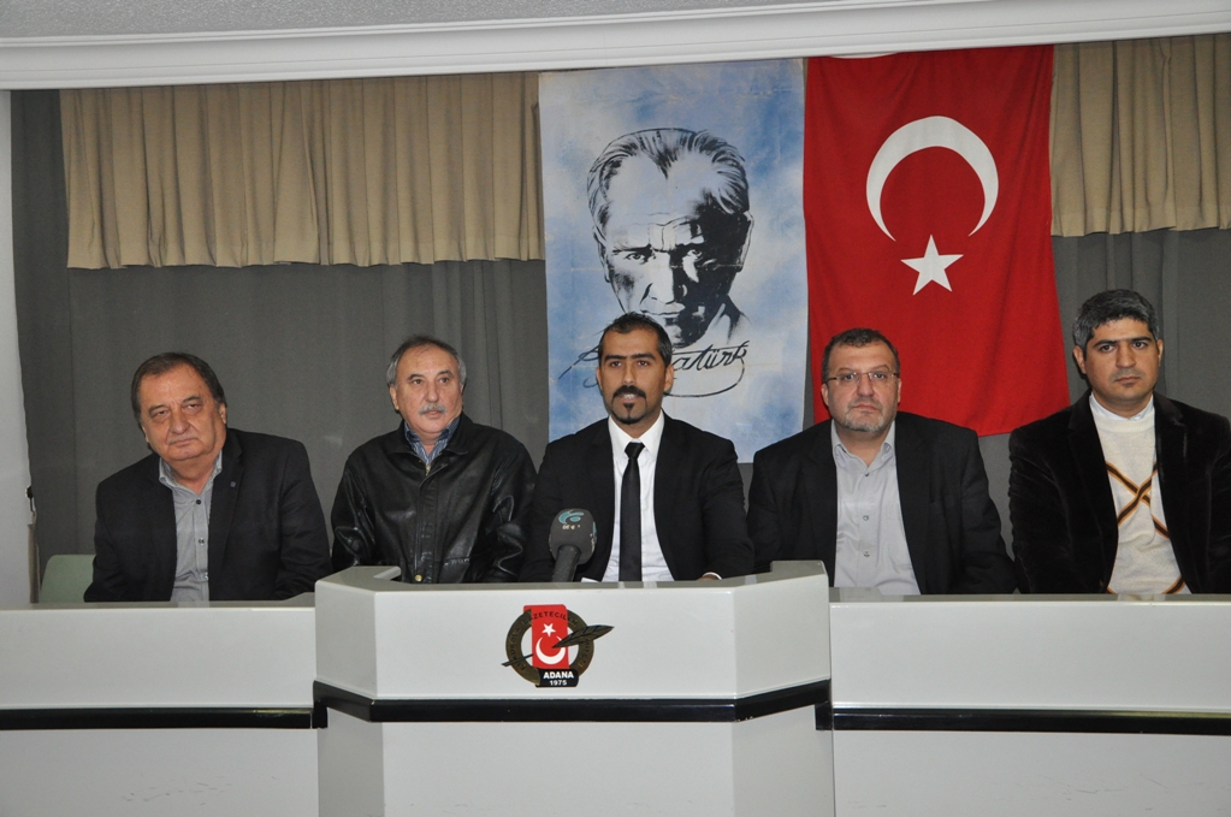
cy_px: 408
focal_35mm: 39
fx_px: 1332
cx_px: 616
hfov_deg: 49.6
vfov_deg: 34.1
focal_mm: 26
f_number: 5
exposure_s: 1/60
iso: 1600
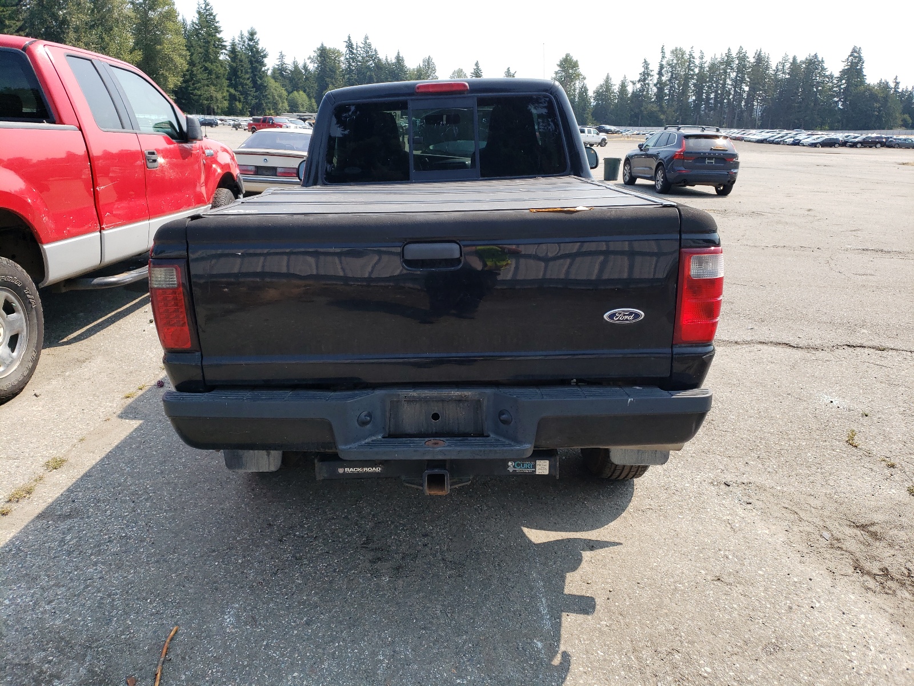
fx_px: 687
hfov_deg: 67.3
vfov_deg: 53.1
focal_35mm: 26
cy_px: 343
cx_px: 457
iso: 50
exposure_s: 1/1429
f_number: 1.5
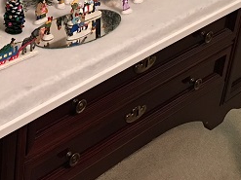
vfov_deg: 15.4
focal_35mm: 94
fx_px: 654
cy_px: 1
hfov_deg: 20.2
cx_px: -3
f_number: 2.2
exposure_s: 1/10
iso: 80
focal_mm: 4.15
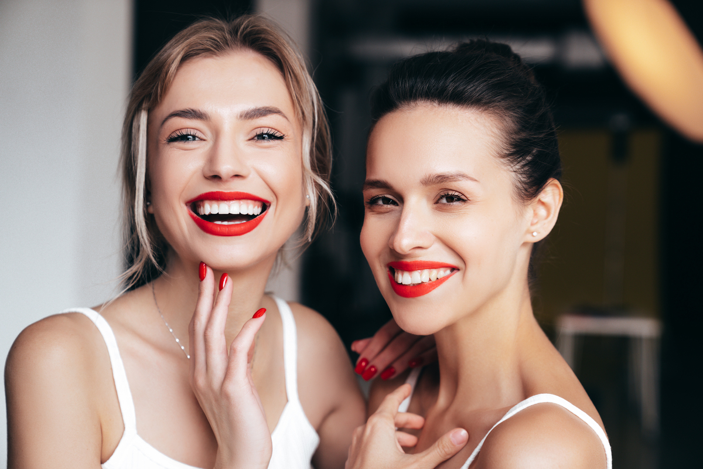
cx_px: 352
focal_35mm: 62
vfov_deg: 21.9
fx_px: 1211
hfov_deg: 32.4
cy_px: 234
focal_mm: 62
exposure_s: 1/160
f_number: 3.5
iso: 250
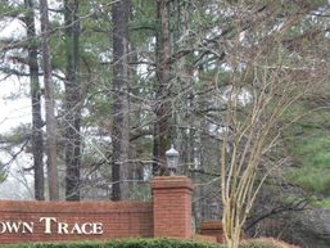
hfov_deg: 26.2
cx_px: 110
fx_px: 706
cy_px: 232
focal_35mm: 74
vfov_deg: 19.5
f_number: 3.6
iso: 400
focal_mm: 6.8
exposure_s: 1/200
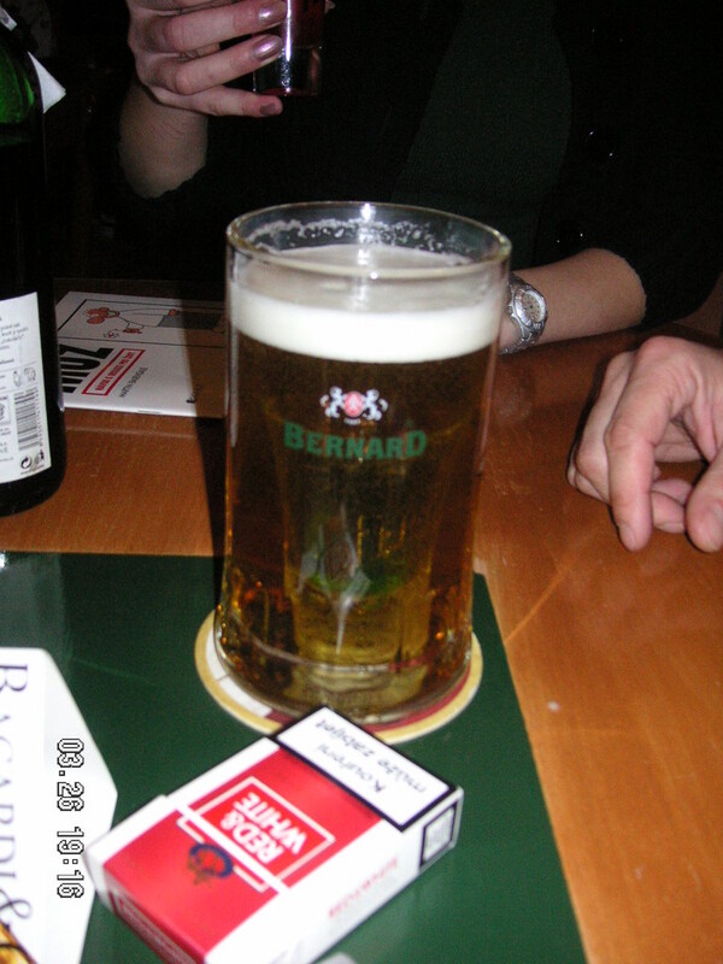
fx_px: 1030
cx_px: 362
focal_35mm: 37
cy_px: 482
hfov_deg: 38.7
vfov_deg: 50.1
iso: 160
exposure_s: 1/45
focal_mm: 6.1
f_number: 2.8
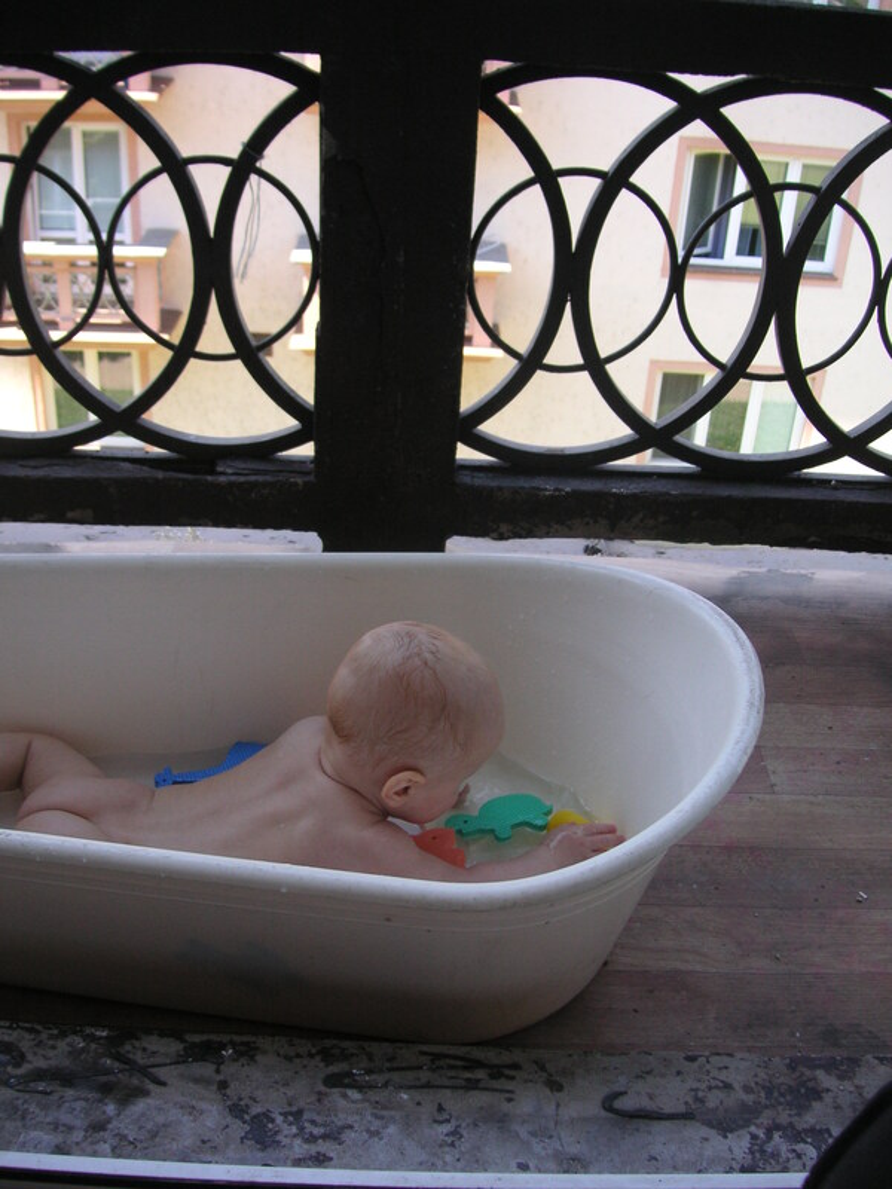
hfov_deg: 38.7
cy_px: 594
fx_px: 1271
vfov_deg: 50.1
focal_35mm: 37
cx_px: 446
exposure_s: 1/180
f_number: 2.8
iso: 50
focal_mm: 6.1
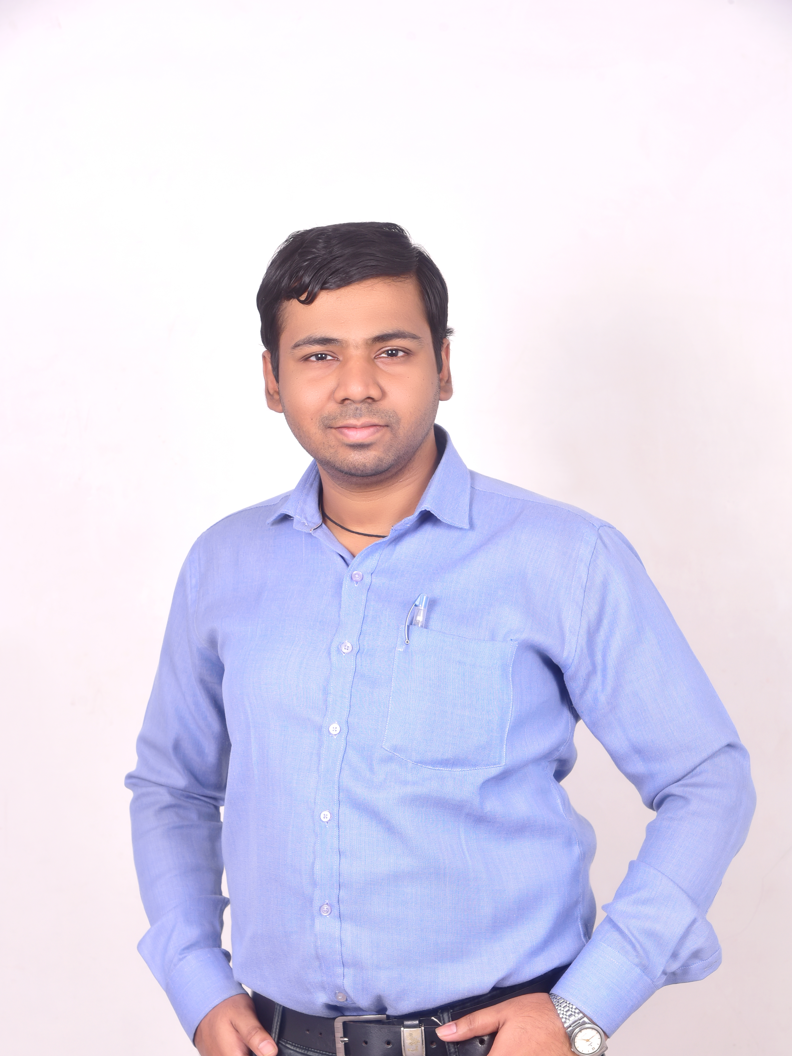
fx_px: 2196
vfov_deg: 27.0
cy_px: 588
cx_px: 395
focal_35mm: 72
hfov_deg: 20.4
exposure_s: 1/125
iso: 125
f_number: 7.1
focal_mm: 66
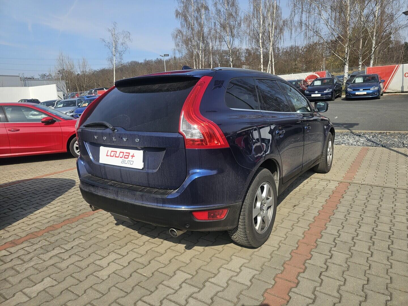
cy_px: 153
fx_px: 271
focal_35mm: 23
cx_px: 204
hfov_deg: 73.9
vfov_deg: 58.9
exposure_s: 1/607
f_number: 1.7
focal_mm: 6.3
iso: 10
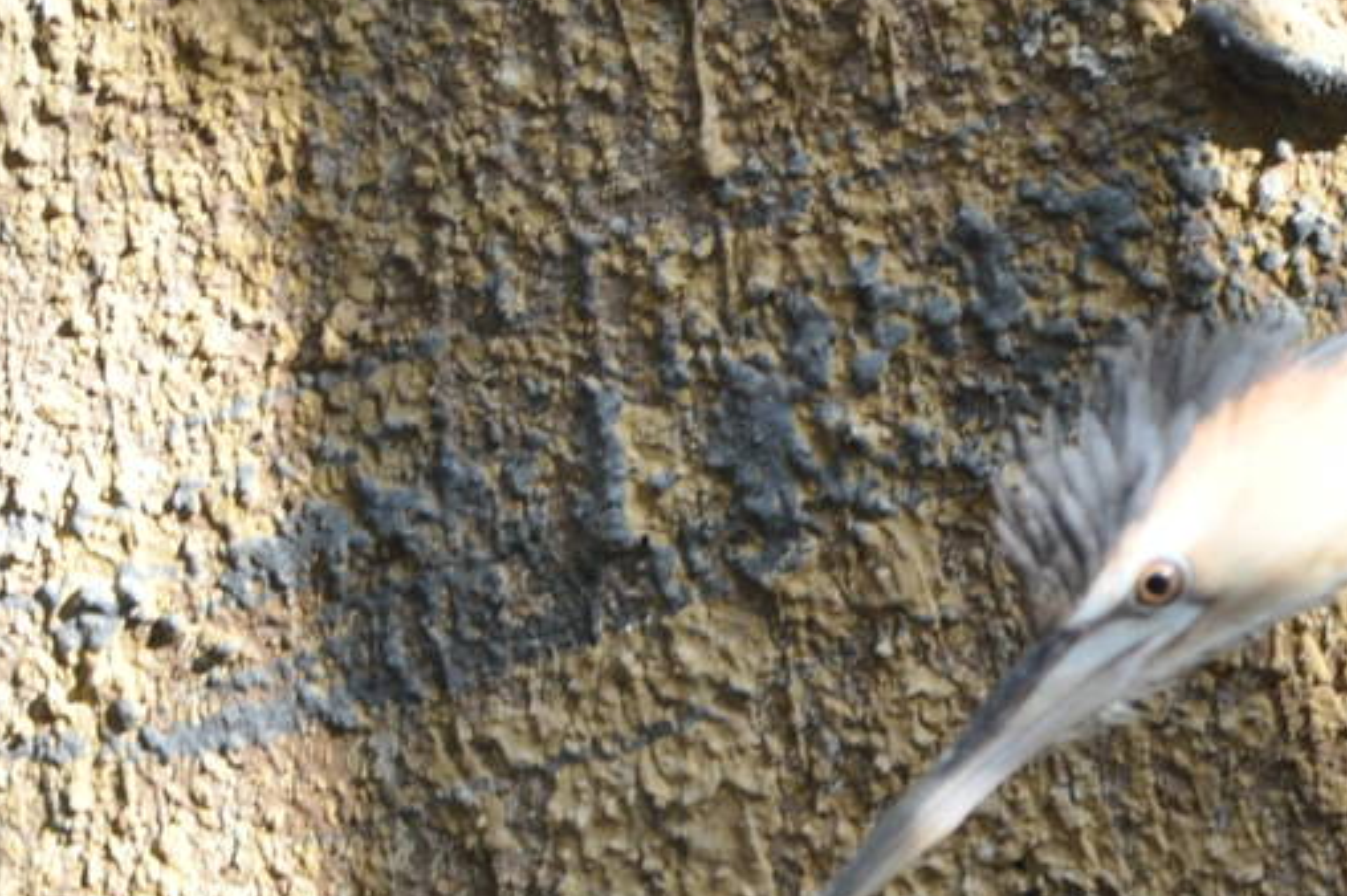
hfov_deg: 5.0
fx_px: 15181
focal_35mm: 406
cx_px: 1917
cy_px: 179
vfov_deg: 3.4
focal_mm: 86
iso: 800
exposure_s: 1/160
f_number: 4.5
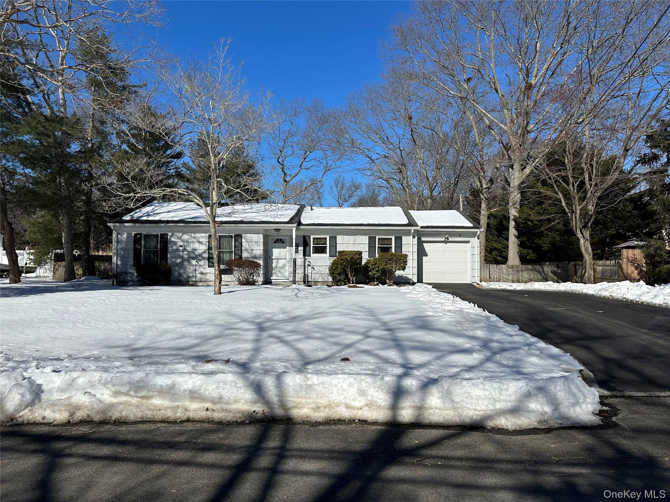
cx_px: 335
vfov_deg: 56.8
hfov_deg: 71.6
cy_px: 251
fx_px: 465
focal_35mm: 24
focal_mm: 6.86
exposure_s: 1/10753
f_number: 1.78
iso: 80
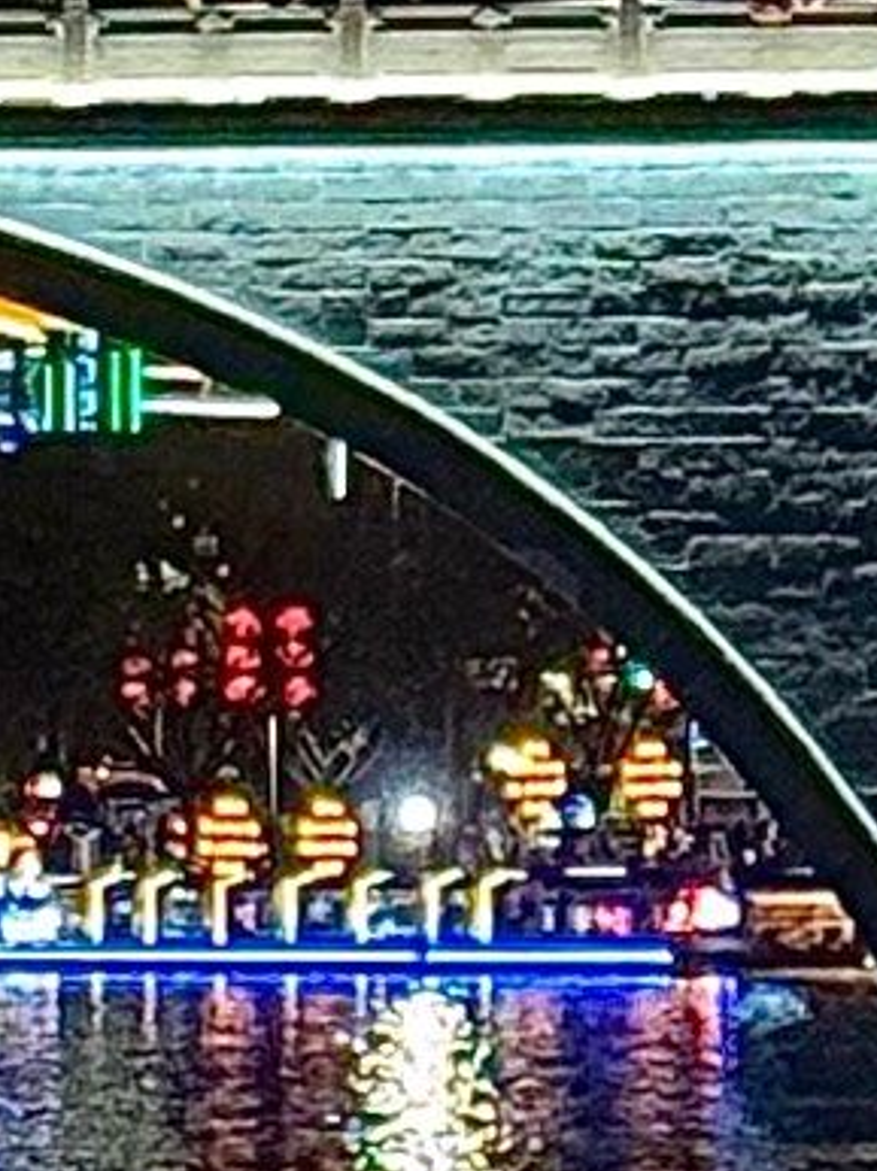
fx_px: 11498
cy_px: -523
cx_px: -58
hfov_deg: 4.4
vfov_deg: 5.8
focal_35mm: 340
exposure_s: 1/33
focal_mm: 6.76
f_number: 1.78
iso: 400
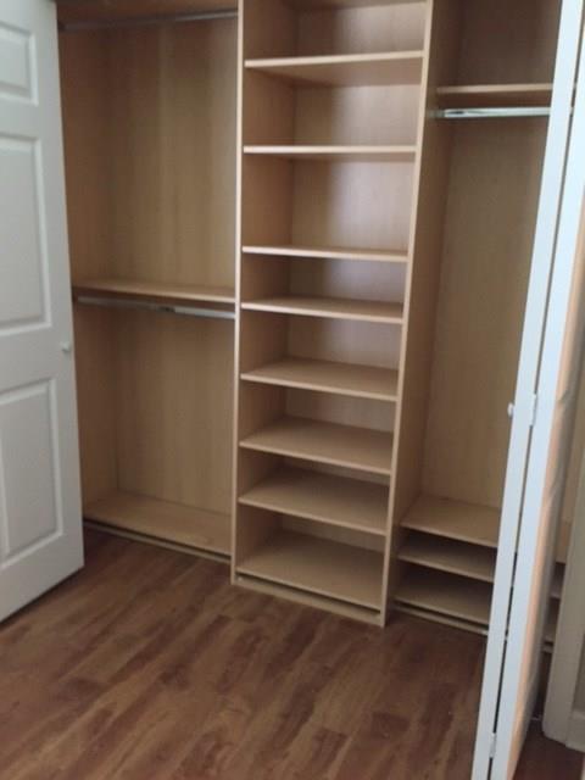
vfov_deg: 61.7
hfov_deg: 48.2
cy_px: 390
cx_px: 292
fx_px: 653
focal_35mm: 29
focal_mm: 4.15
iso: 250
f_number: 2.2
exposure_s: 1/17
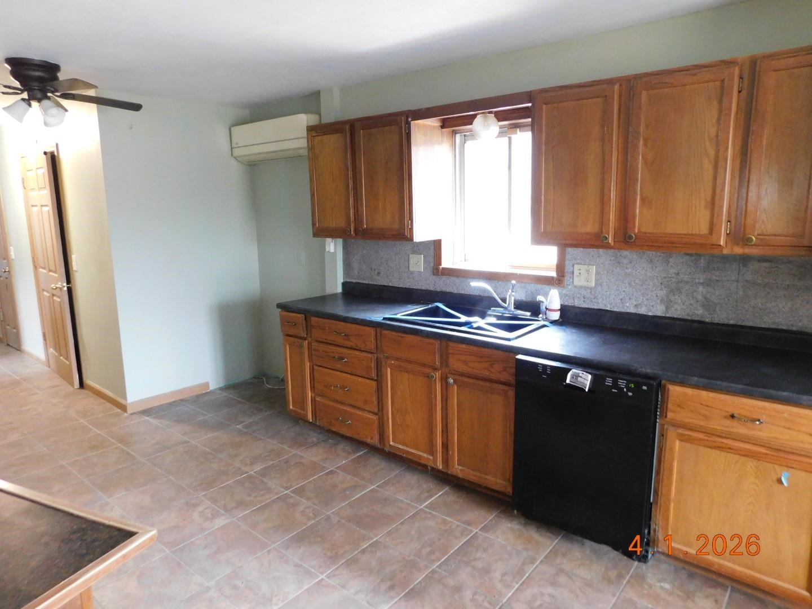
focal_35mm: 23
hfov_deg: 73.9
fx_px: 540
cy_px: 304
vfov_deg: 58.9
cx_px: 406
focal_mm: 4
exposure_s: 1/8
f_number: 3
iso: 450
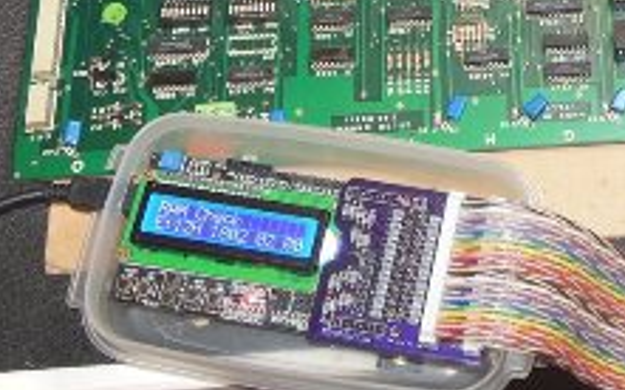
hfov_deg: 27.9
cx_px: 568
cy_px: -57
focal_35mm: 71
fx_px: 1209
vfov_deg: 17.6
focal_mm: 6
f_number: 3.5
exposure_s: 1/30
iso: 200
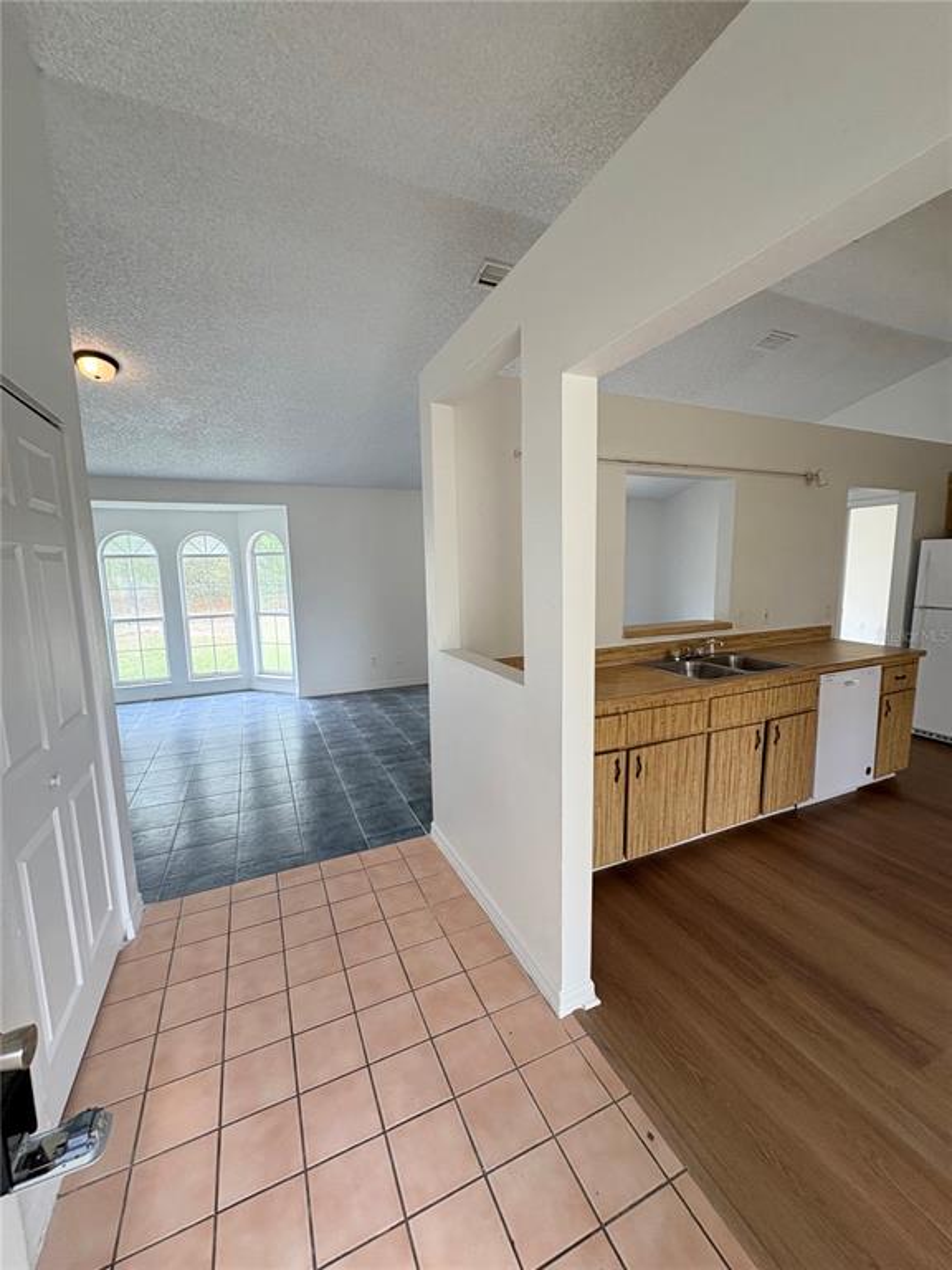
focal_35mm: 14
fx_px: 513
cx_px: 476
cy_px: 635
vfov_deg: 102.1
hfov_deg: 85.7
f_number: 2.2
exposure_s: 1/120
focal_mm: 2.22
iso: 200
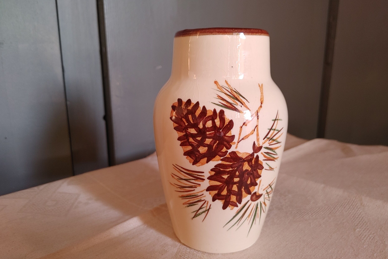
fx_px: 302
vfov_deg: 46.4
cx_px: 198
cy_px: 135
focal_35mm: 28
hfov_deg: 65.5
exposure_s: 1/100
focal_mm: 4.81
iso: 250
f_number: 1.8
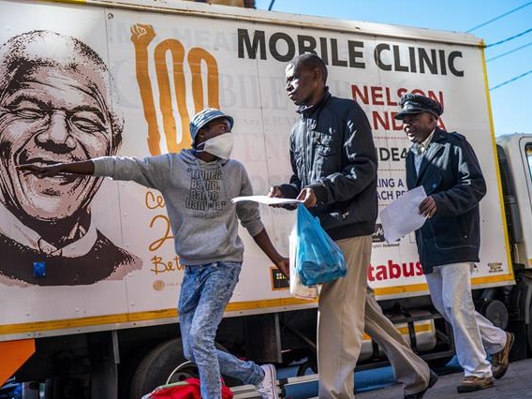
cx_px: 276
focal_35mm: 55
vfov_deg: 26.6
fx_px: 845
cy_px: 201
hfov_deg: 34.9
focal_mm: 50
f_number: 2.8
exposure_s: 1/2000
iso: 200
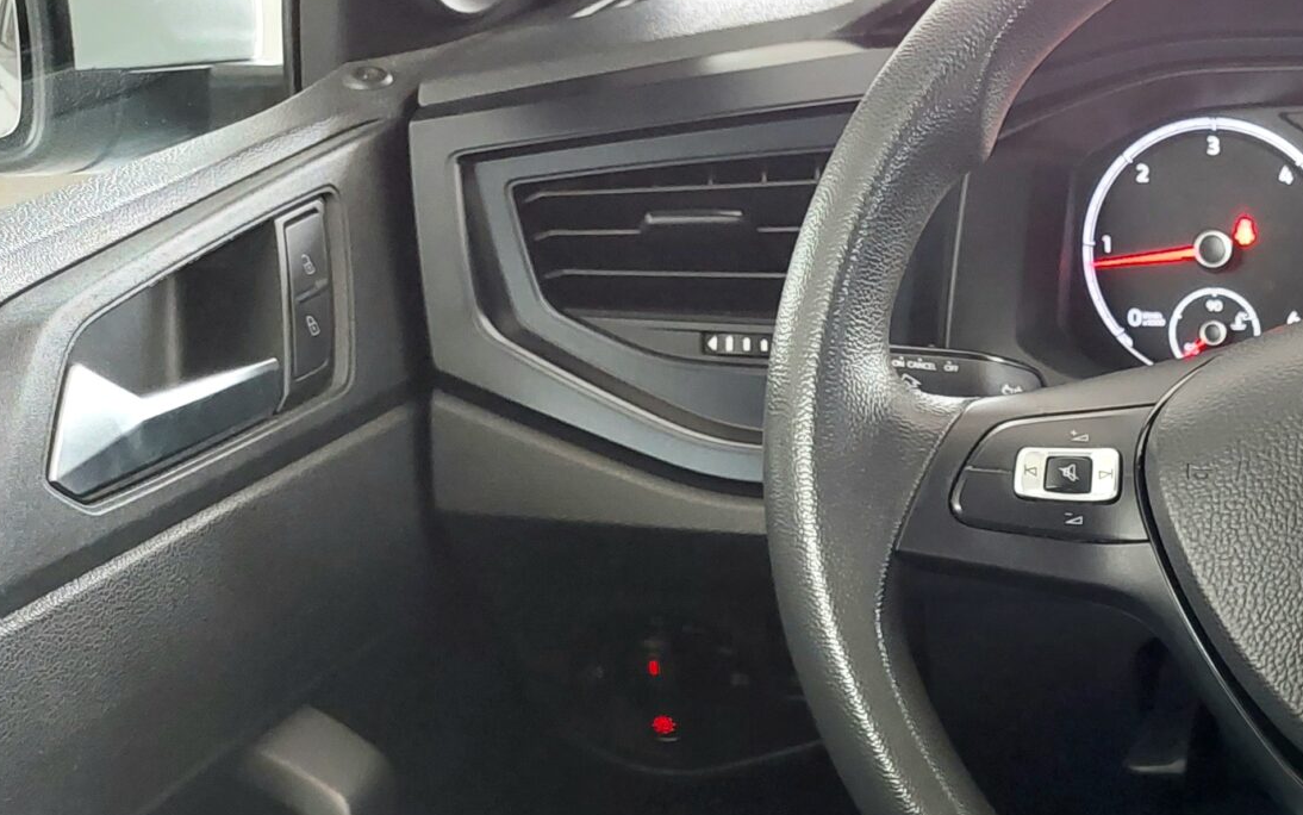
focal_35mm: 62
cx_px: 1473
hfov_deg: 29.4
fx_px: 2202
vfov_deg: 20.3
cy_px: 814
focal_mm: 5.23
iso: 400
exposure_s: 1/24
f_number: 1.8
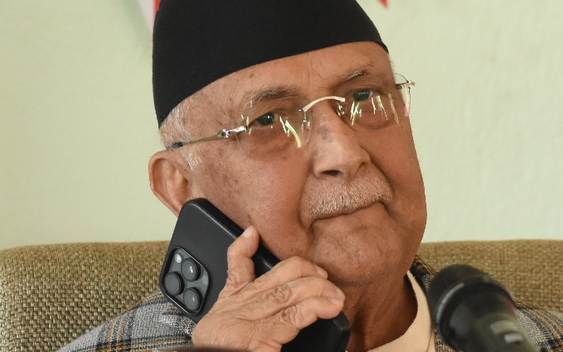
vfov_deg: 2.0
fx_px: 10115
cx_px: 429
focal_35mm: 659
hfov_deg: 3.2
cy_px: 240
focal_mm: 180
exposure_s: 1/160
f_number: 4
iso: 2500
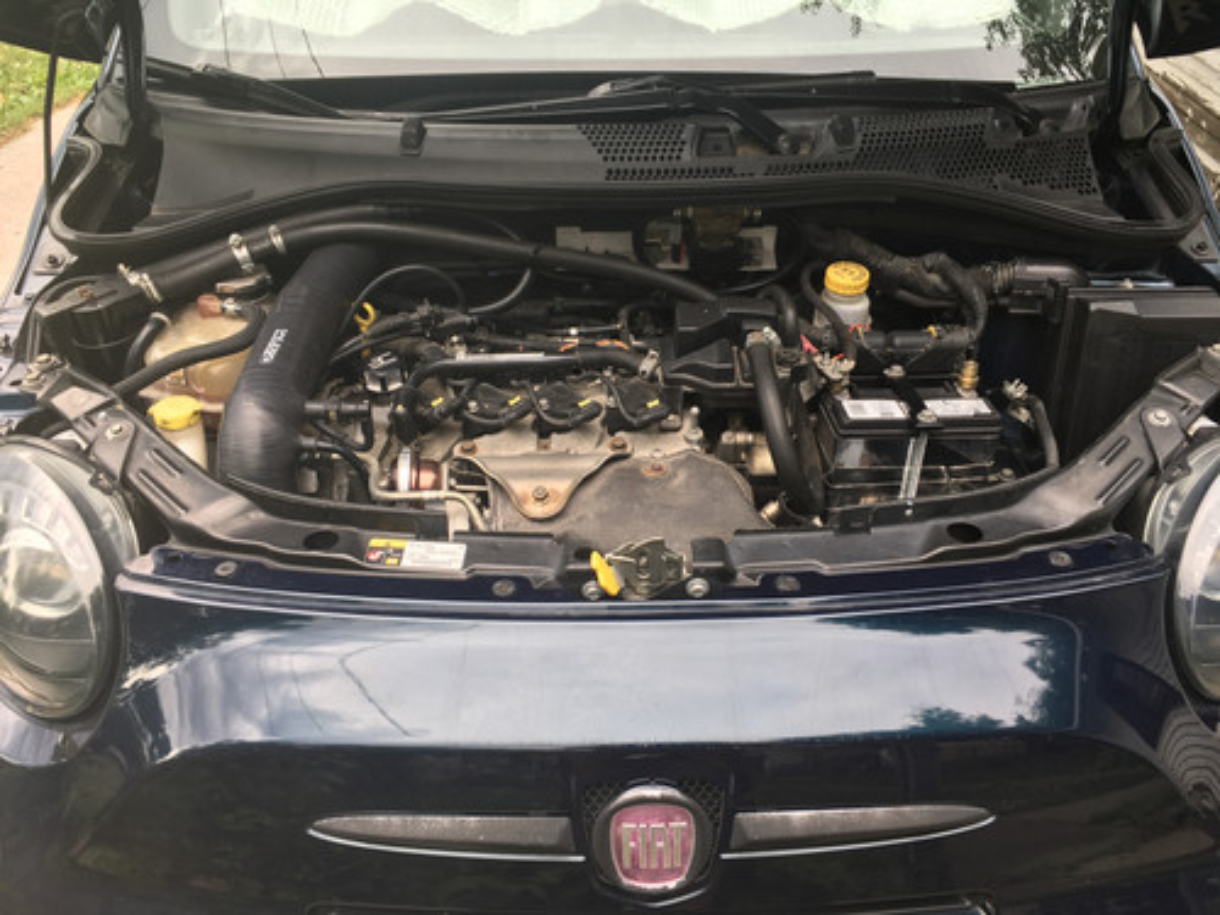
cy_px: 458
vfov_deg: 48.2
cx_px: 610
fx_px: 1022
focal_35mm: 29
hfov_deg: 61.7
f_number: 2.2
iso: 25
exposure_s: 1/120
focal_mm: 4.15
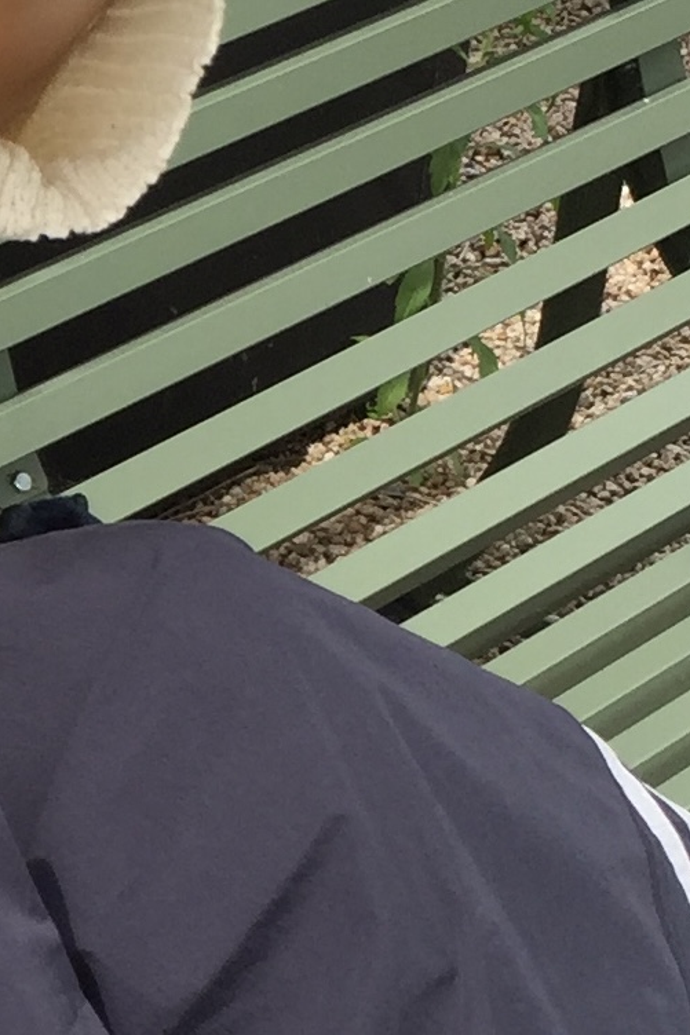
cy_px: 701
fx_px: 3279
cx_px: -413
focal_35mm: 114
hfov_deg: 11.4
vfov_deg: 17.9
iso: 32
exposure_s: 1/430
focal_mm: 4.15
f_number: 2.2
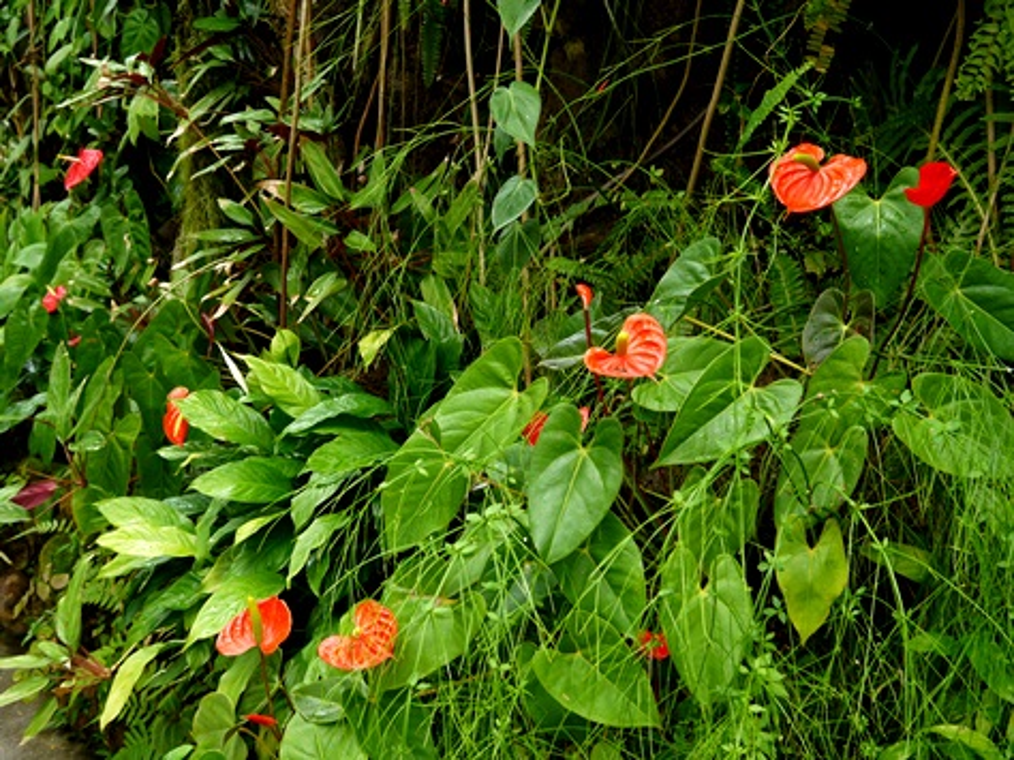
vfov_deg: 36.8
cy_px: 380
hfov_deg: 47.9
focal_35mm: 39
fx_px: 1142
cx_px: 507
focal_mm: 14
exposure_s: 1/60
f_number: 3.5
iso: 200
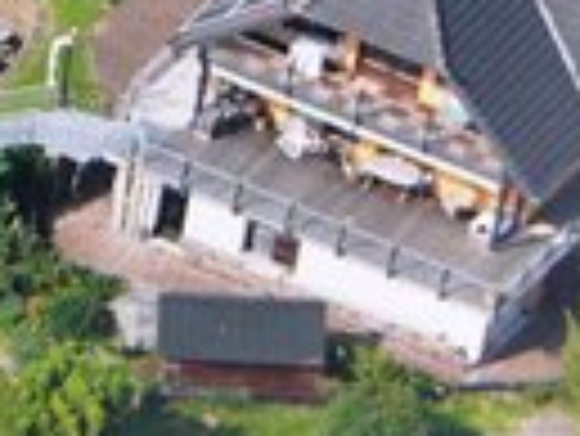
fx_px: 3790
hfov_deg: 8.7
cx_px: 22
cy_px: -58
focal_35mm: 226
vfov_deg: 6.6
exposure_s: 1/20
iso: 200
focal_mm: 12.1
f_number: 2.8
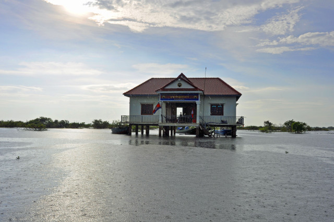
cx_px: 167
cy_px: 111
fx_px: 361
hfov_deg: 49.6
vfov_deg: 34.1
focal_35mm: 39
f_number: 13
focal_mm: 26
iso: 200
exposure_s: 1/640
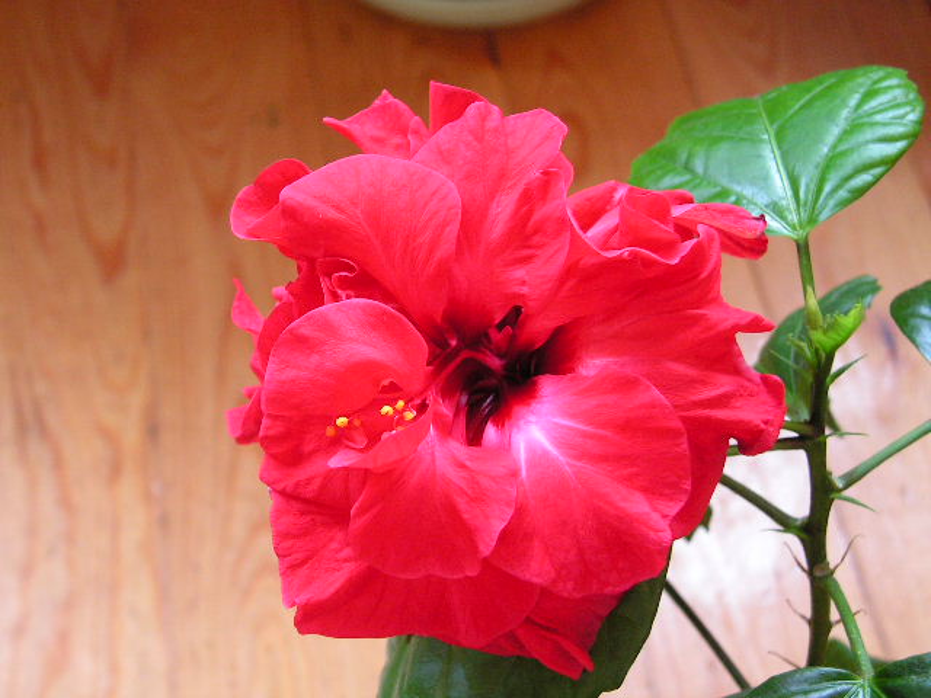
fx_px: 1533
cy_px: 349
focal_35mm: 57
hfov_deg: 33.8
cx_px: 466
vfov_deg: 25.7
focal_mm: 9.6
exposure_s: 1/15
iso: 200
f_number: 3.3
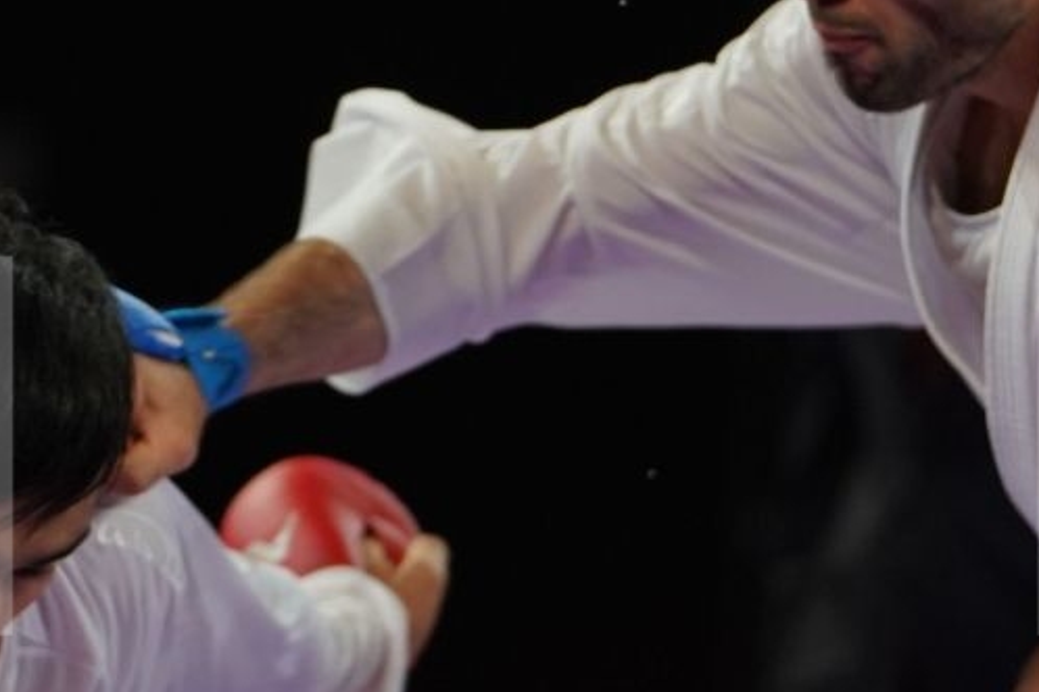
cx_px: 526
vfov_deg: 2.0
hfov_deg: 3.0
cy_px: 446
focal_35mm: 691
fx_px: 19941
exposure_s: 1/1000
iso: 1250
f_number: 2.8
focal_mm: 191
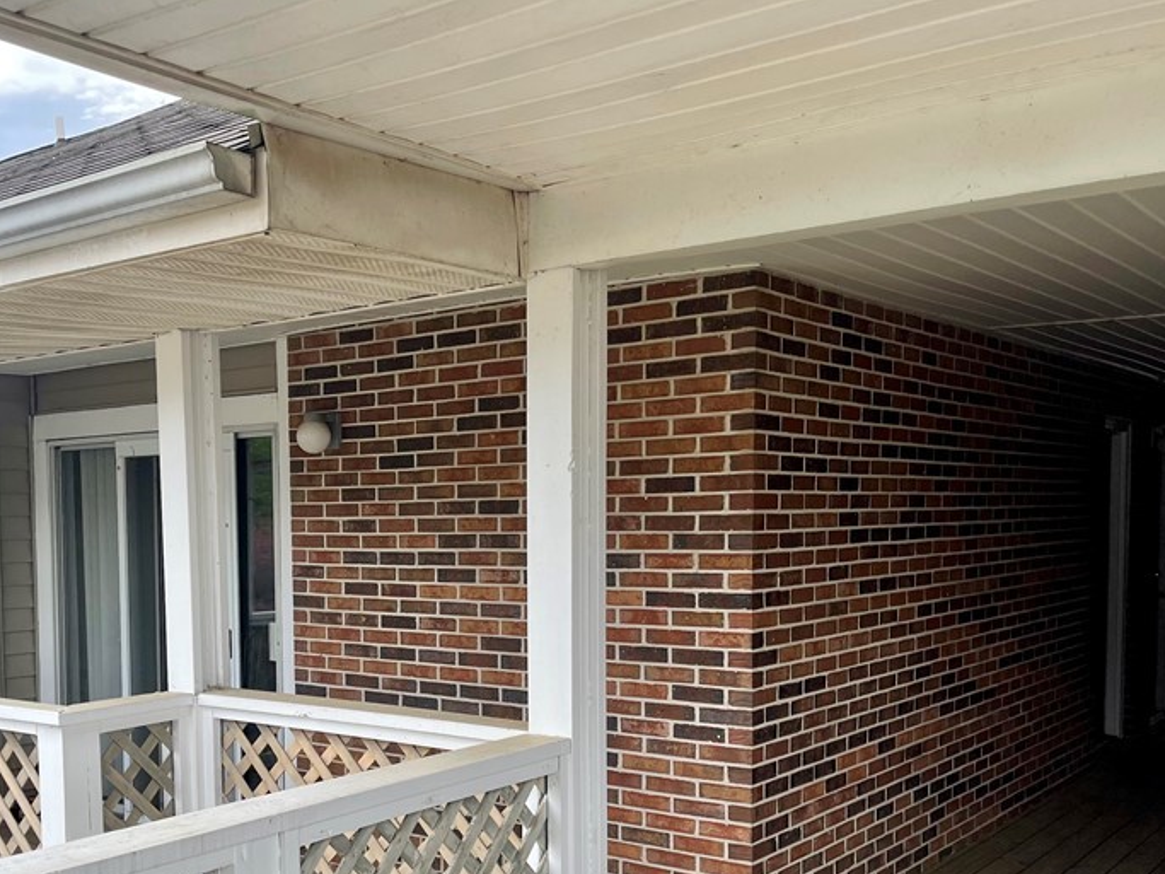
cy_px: 611
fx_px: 1312
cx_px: 380
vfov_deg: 36.3
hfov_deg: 47.0
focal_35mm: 39
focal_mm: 5.1
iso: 32
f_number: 1.6
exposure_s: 1/759
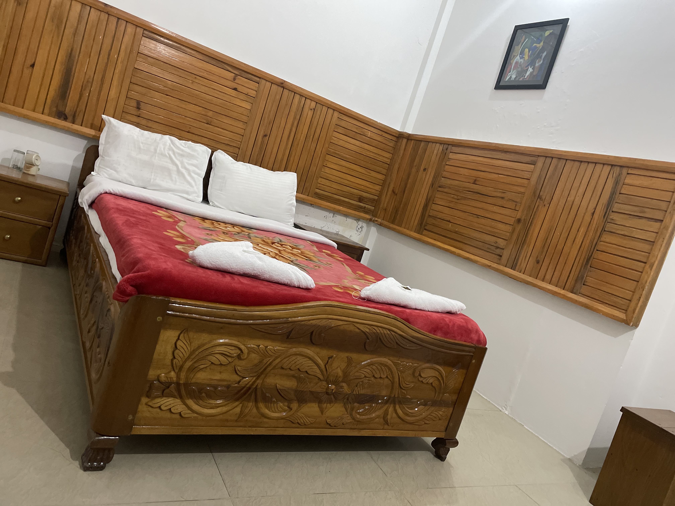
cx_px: 338
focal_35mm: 26
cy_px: 253
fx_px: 507
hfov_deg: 67.3
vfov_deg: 53.1
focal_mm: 4.2
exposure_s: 1/50
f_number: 1.6
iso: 400
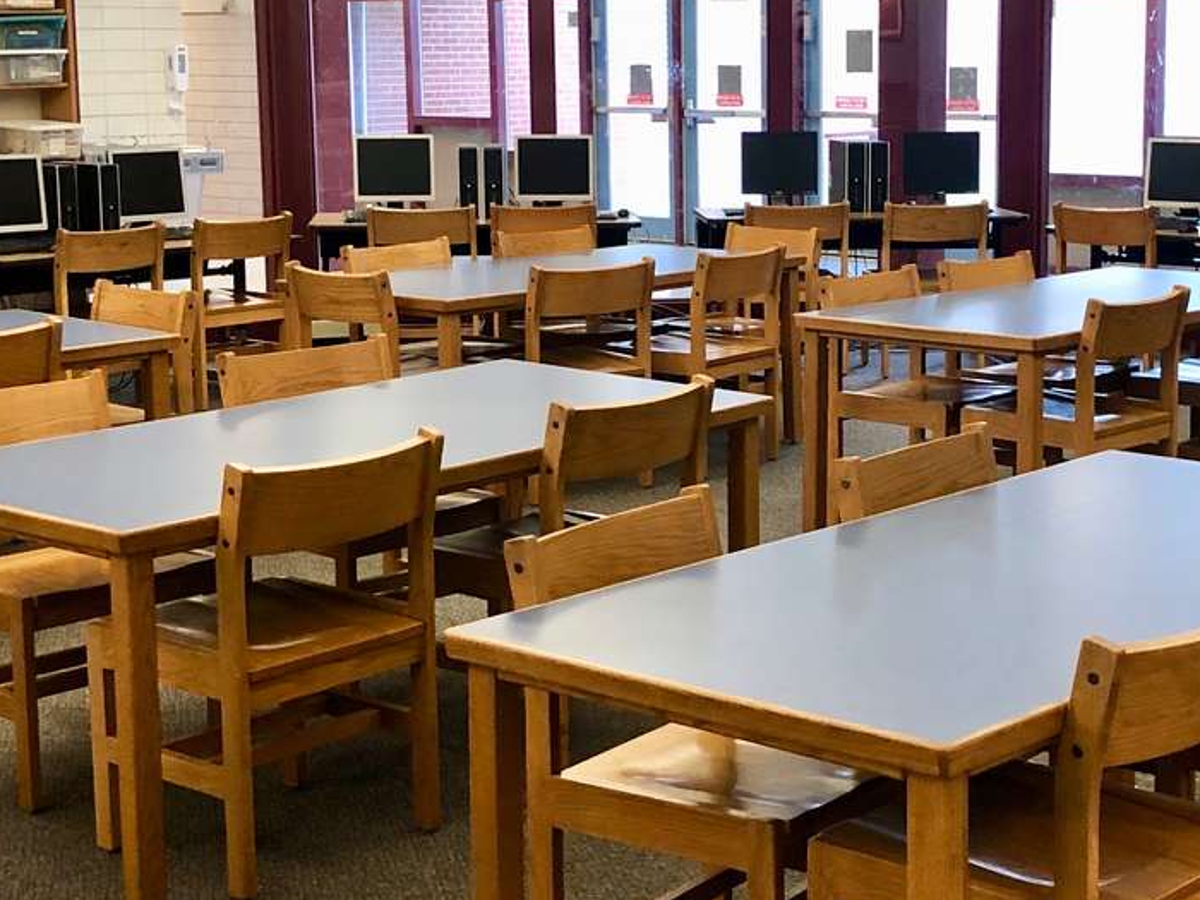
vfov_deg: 22.9
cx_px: 751
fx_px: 2219
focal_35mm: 64
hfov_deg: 30.1
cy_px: 381
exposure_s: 1/15
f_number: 1.8
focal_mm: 4
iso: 50
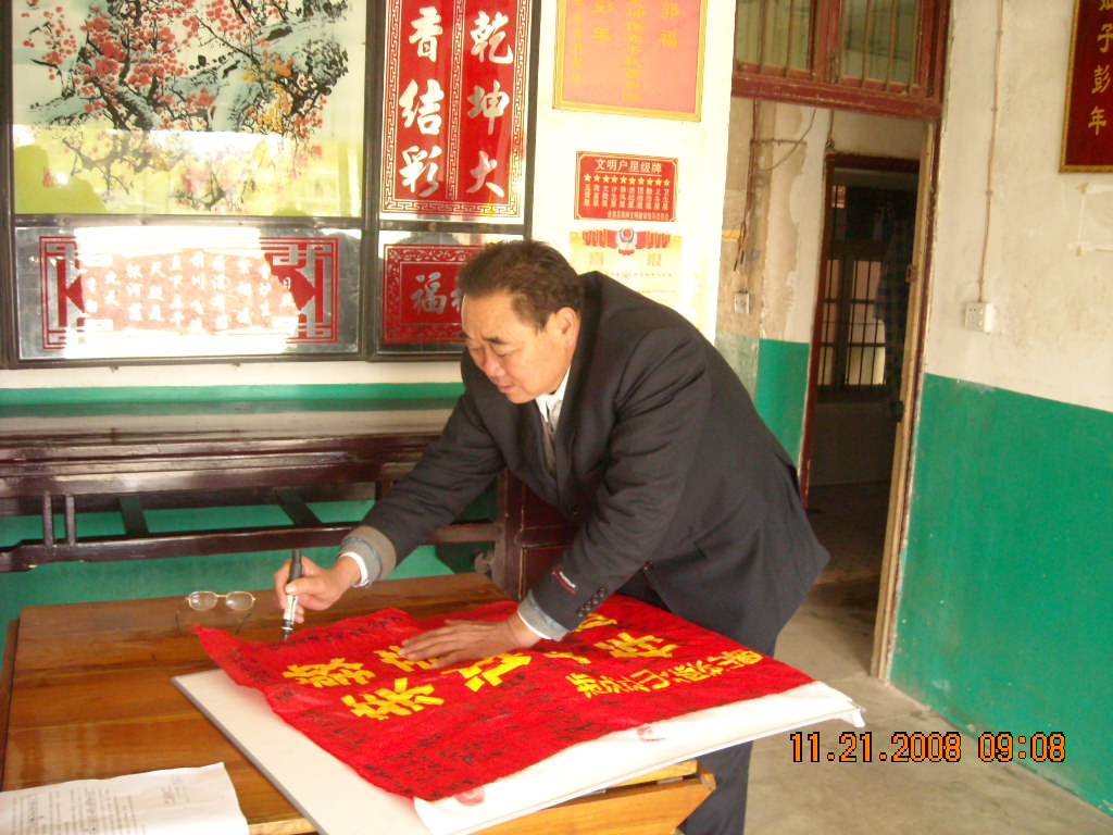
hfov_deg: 52.6
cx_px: 556
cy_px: 418
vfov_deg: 40.7
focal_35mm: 35
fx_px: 1125
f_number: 2.8
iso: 400
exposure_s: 1/30
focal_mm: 5.7
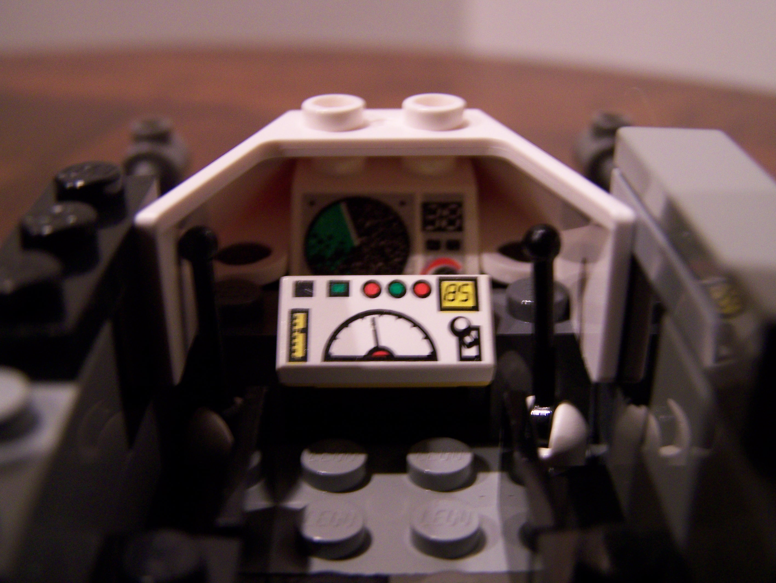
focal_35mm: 48
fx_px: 1077
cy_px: 292
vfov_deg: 30.3
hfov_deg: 39.6
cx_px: 388
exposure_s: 1/8
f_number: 3
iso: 160
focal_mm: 8
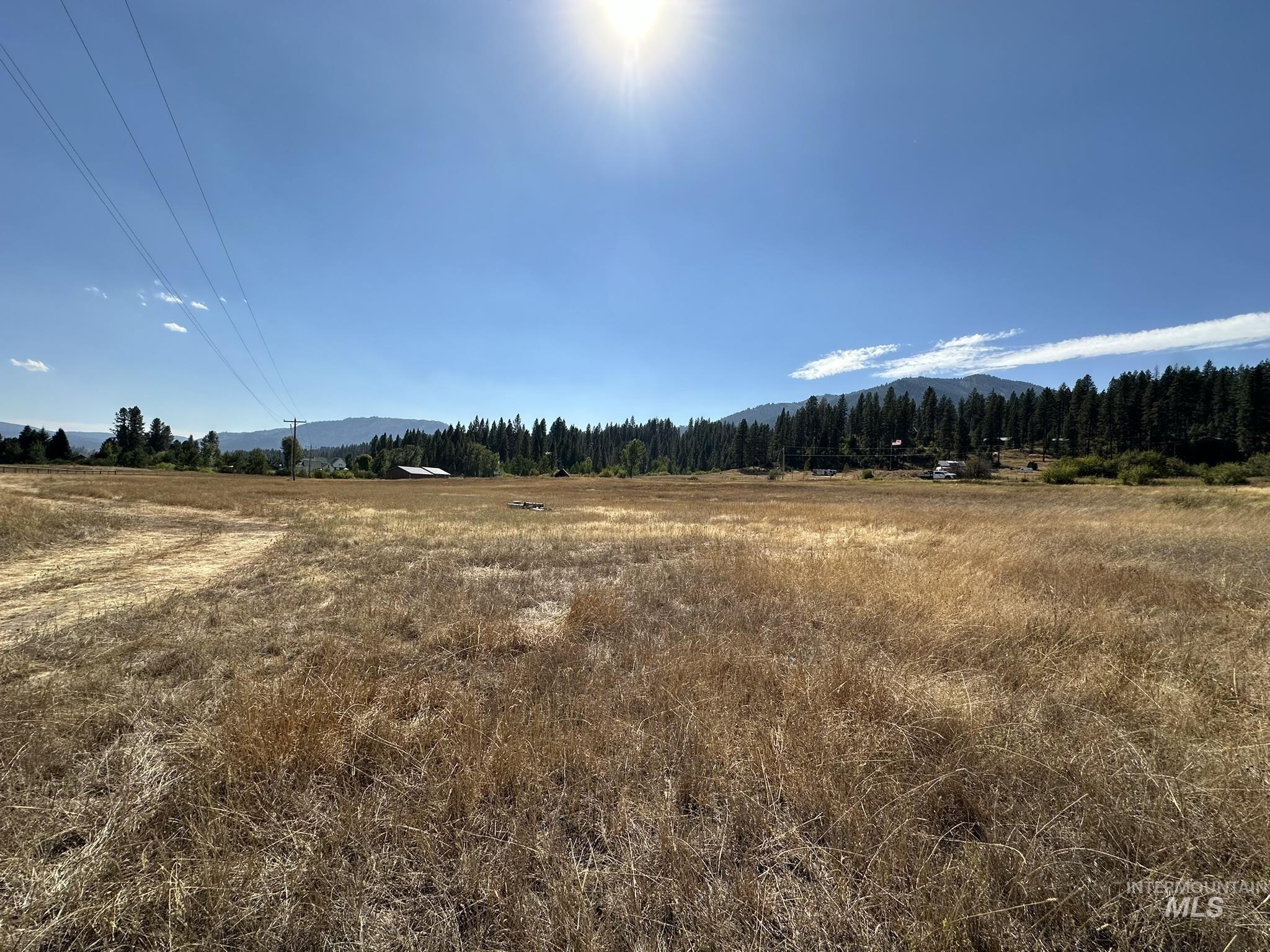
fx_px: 514
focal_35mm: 14
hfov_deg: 102.1
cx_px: 635
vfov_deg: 85.7
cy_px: 476
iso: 50
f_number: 2.2
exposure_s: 1/3205
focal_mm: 2.22
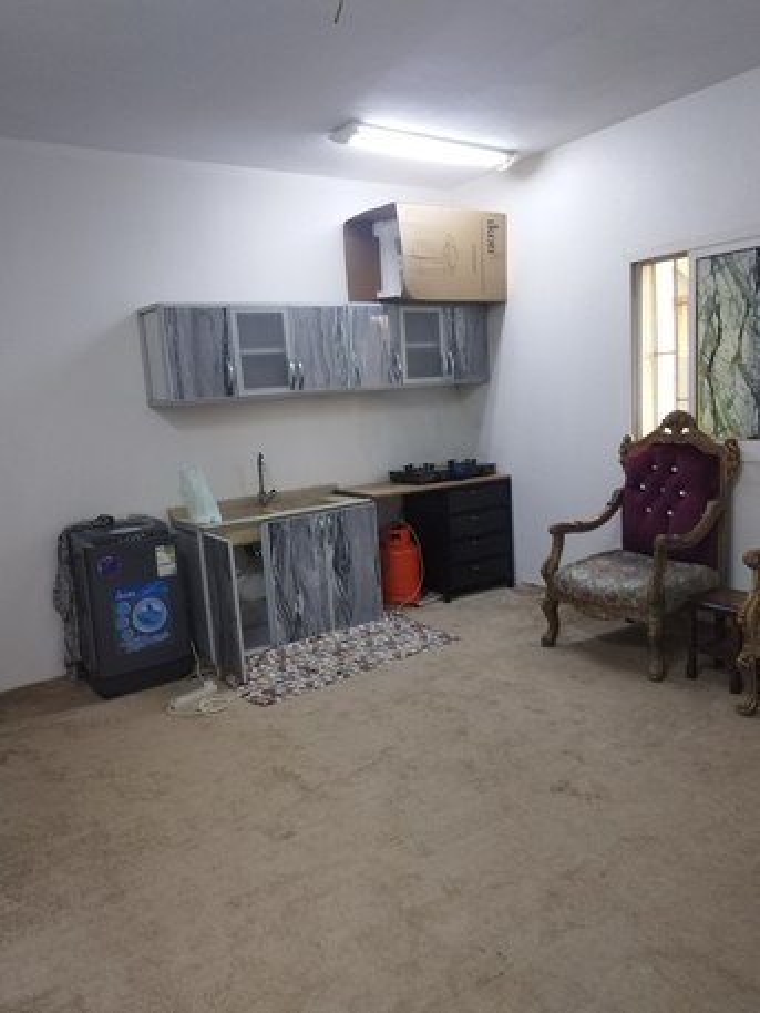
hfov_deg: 53.1
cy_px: 506
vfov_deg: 67.3
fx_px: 761
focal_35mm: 26
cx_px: 380
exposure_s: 1/30
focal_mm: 6.24
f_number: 1.8
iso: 877
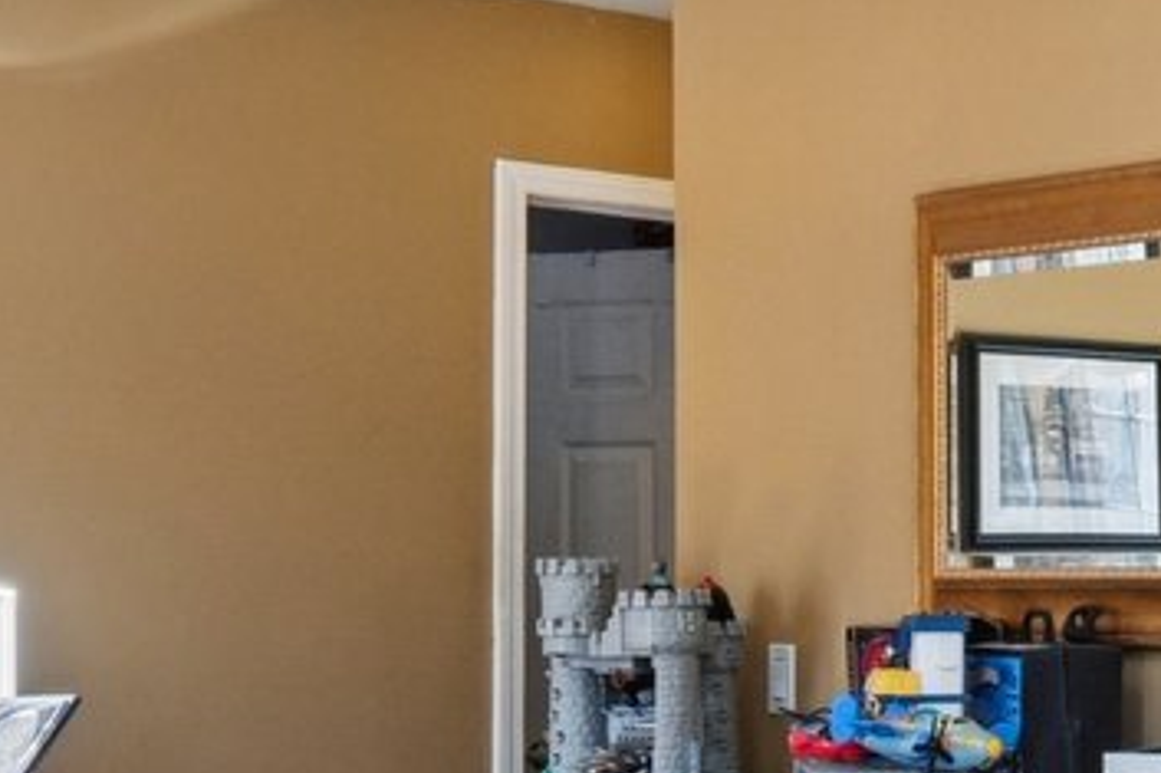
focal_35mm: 87
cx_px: 1753
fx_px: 2804
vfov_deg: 15.6
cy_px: 650
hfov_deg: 20.1
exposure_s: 1/15
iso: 160
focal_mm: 10
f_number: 8
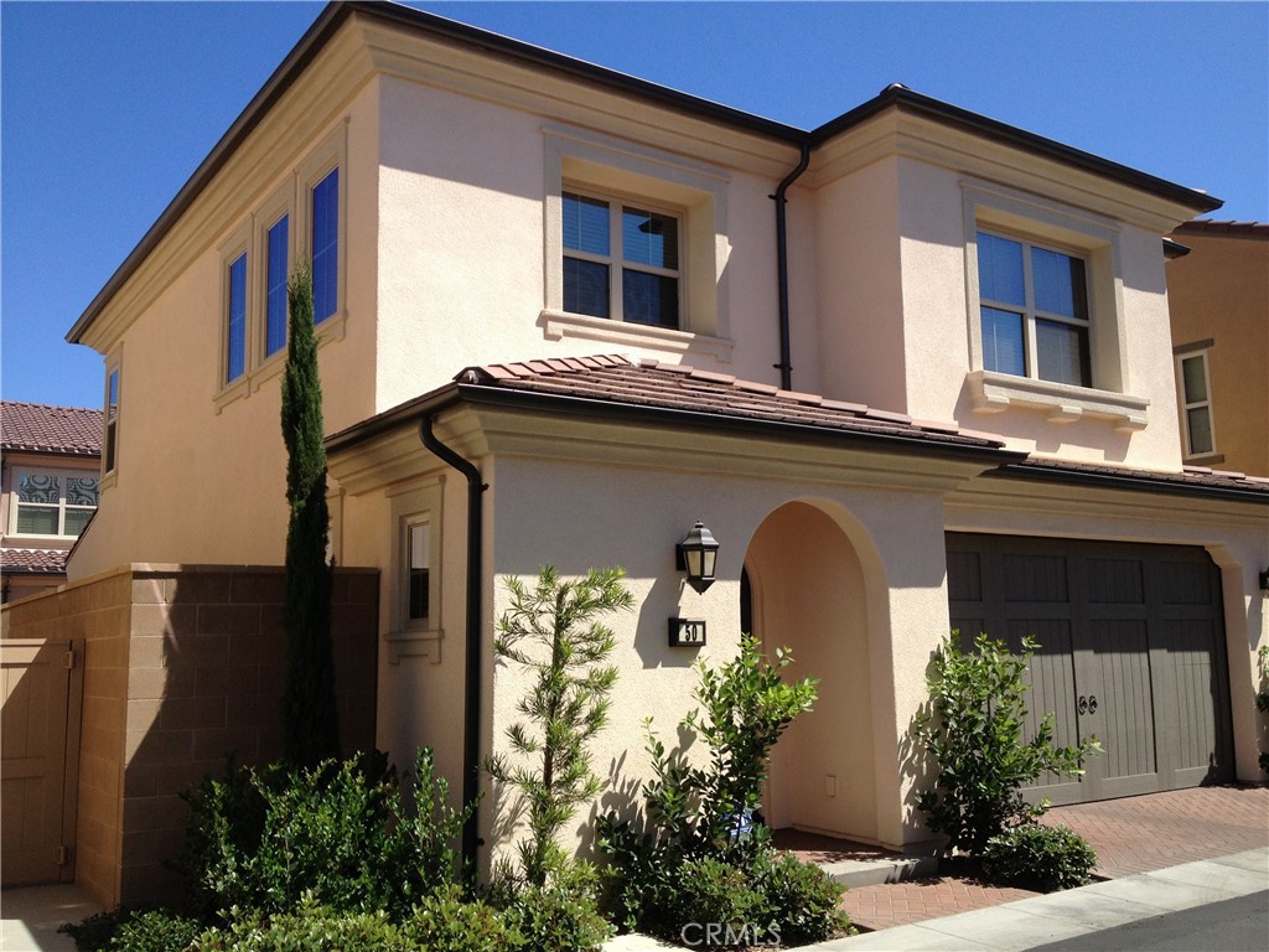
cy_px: 476
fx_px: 1283
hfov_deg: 52.6
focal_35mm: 35
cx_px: 634
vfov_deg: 40.7
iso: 50
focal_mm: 4.28
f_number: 2.4
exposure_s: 1/1577
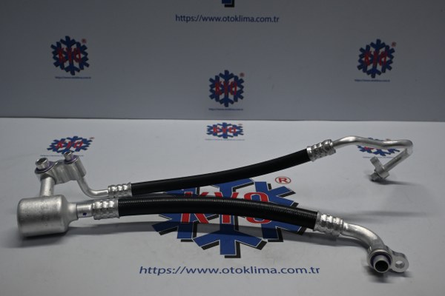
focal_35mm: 36
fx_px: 445
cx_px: 222
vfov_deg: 36.9
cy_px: 148
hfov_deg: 53.1
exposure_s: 1/160
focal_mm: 24
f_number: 4.2
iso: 400
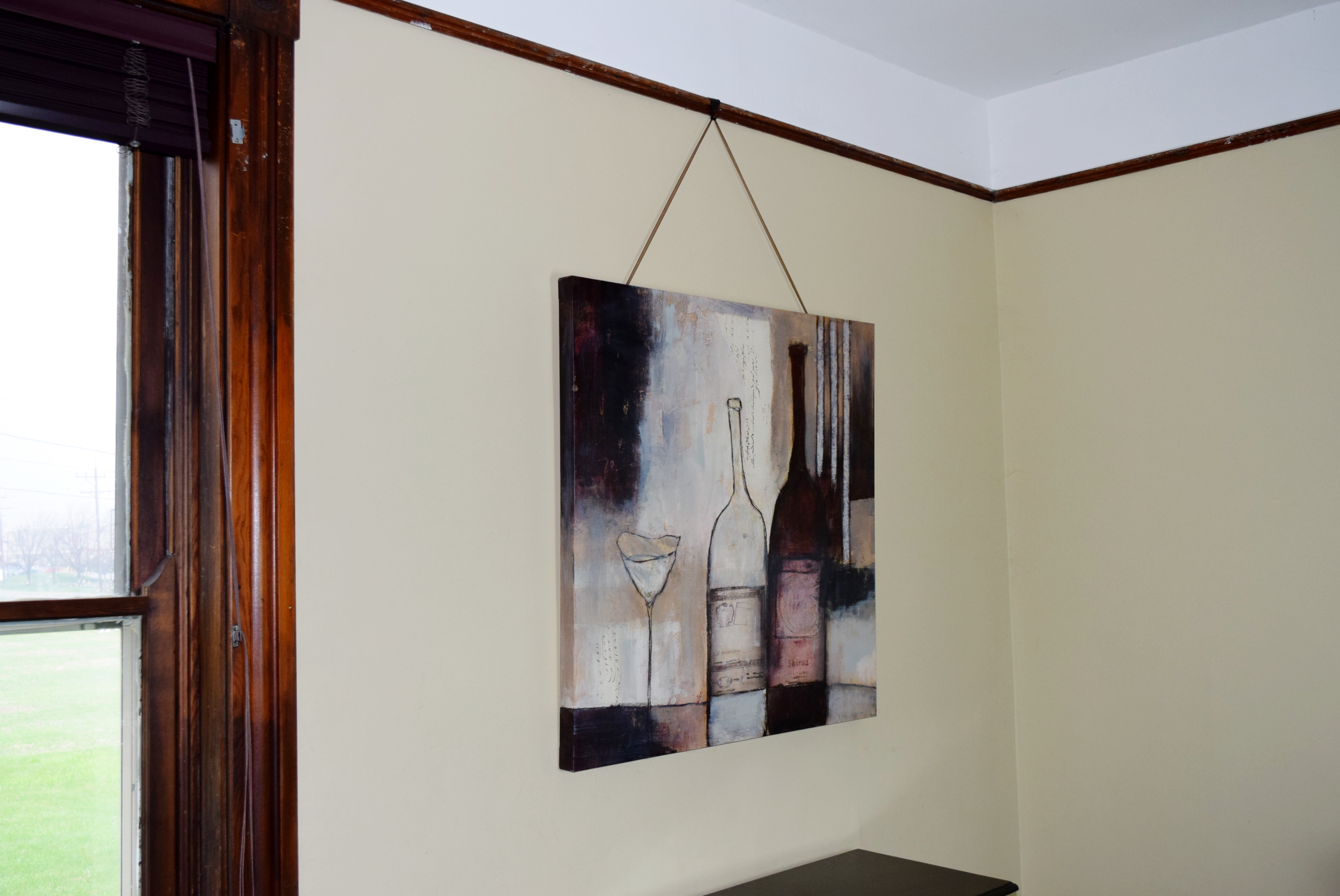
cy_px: 448
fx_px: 1285
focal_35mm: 34
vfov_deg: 38.4
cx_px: 670
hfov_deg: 55.1
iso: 800
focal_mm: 23
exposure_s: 1/100
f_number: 5
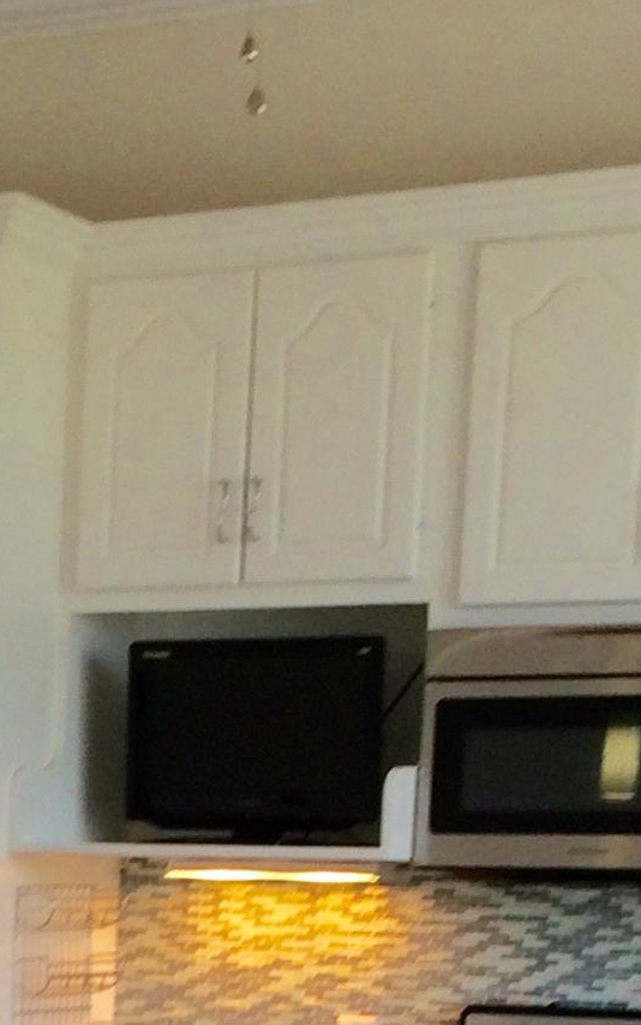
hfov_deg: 11.8
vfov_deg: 18.4
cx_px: -212
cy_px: 1205
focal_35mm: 108
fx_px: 3018
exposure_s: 1/120
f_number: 2.2
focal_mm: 4.15
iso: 64
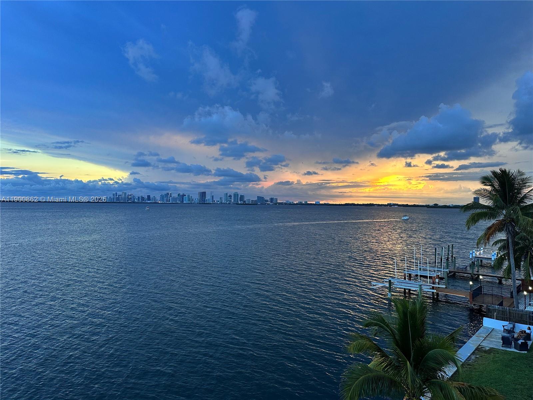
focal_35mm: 24
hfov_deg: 71.6
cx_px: 266
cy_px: 200
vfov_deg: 56.8
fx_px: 370
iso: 160
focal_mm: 6.86
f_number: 1.78
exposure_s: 1/60
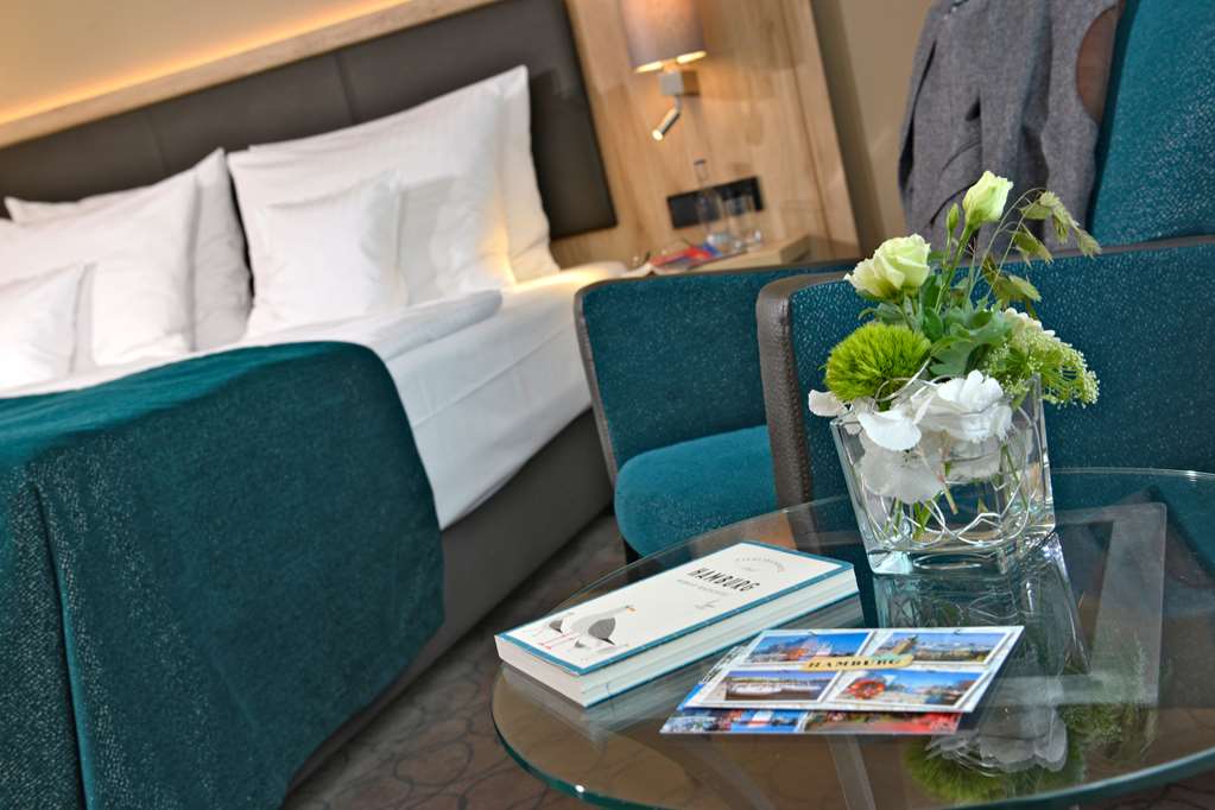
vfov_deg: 33.4
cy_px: 405
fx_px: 1350
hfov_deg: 48.5
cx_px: 608
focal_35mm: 40
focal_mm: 40
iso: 250
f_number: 8
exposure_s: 1/30
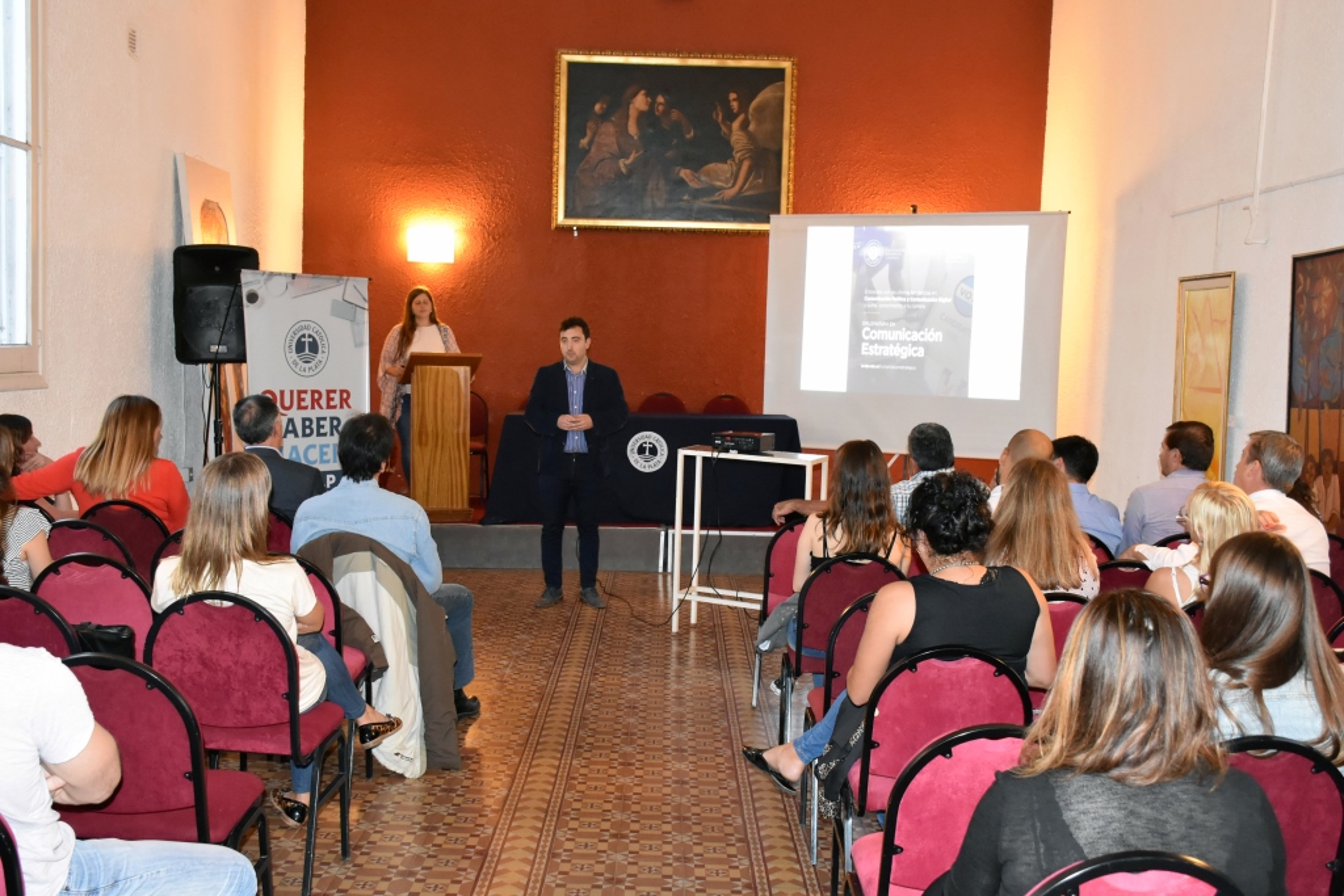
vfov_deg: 36.9
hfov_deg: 53.1
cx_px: 672
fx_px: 1344
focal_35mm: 36
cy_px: 448
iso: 3200
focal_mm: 24
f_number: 7.1
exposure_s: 1/60
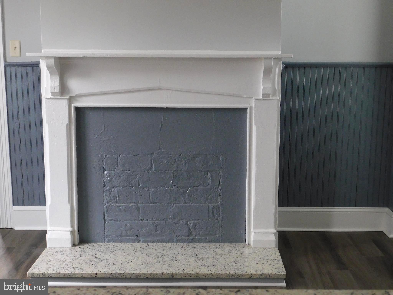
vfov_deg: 28.6
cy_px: 148
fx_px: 579
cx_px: 196
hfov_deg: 37.5
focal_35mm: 51
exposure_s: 1/30
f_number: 3.8
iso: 250
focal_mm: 9
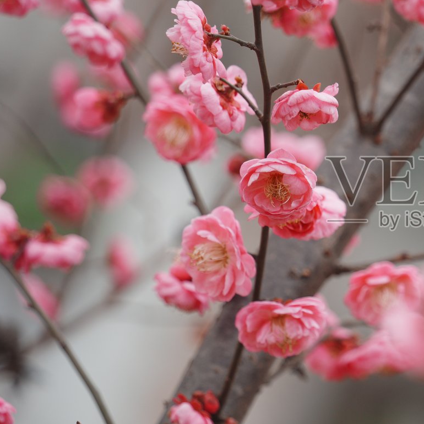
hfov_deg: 5.7
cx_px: 418
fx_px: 4282
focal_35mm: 309
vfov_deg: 5.7
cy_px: 194
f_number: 5.6
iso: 400
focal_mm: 175
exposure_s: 1/200
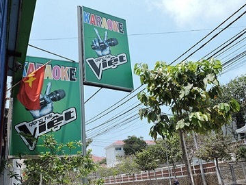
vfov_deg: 40.7
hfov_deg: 52.5
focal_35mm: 35
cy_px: 93
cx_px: 107
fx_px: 249
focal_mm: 5
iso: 100
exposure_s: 1/1000
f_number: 3.5
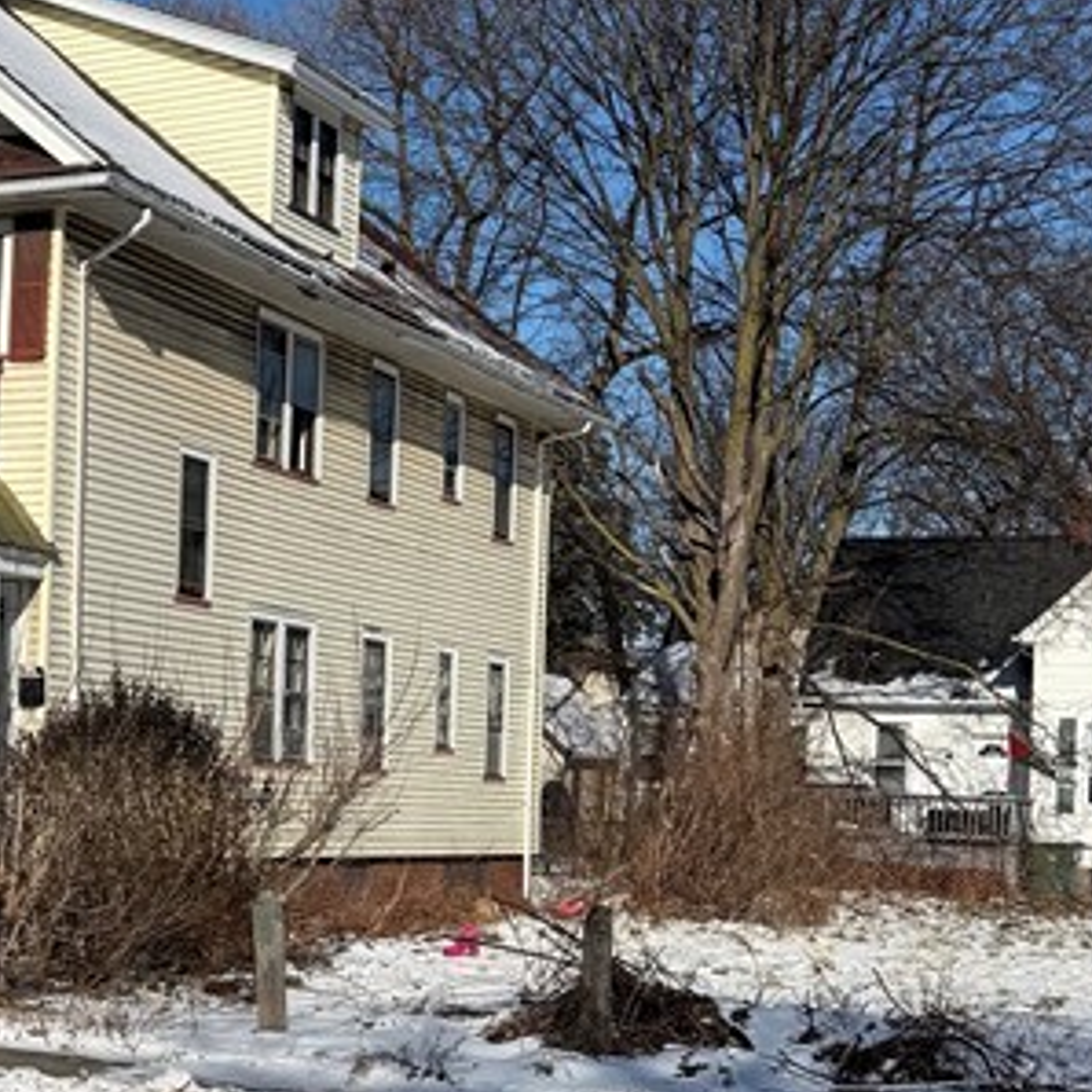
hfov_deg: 21.7
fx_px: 2605
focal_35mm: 73
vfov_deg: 23.6
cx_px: -260
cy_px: 689
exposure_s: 1/10309
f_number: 1.78
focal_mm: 6.76
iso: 80
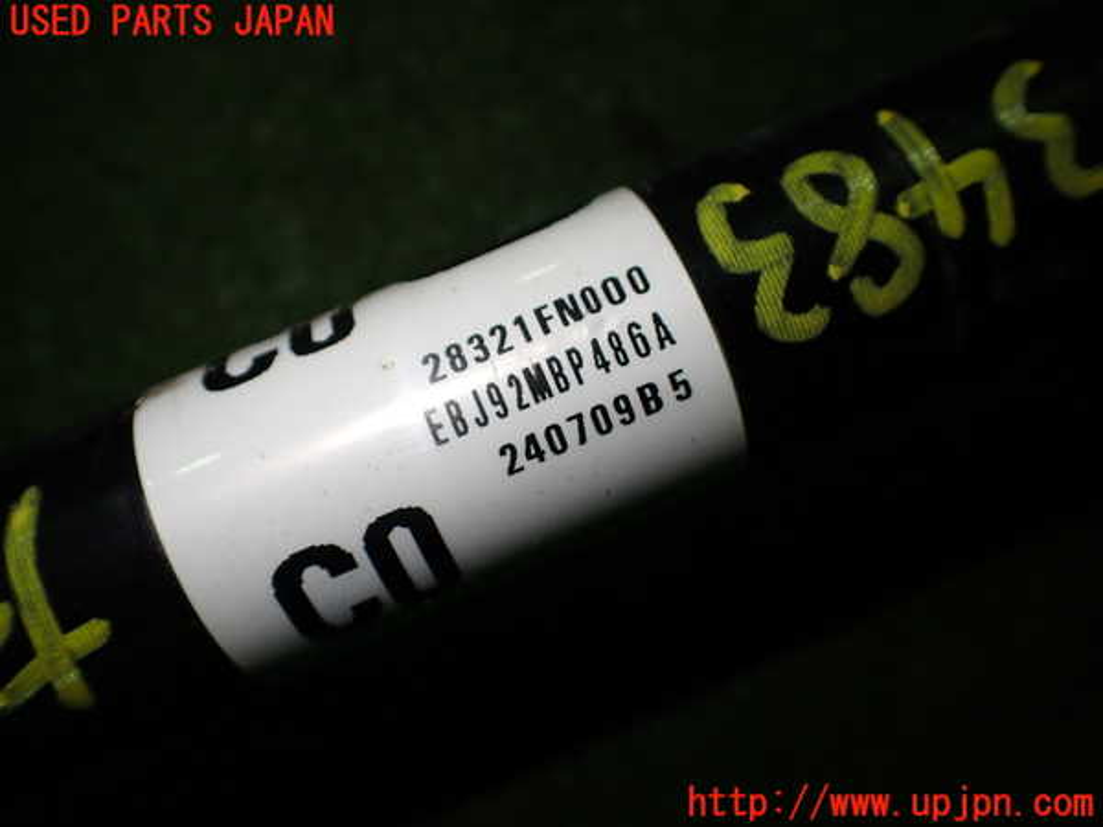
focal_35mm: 30
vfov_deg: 46.8
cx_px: 552
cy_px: 414
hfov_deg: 60.0
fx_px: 956
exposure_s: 1/160
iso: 100
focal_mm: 5.4
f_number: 2.3
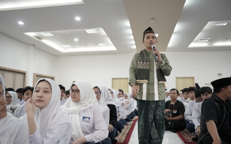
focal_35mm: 29
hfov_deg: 64.7
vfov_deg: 43.1
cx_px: 117
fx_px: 183
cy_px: 69
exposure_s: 1/125
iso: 3200
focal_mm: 28
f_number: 3.5
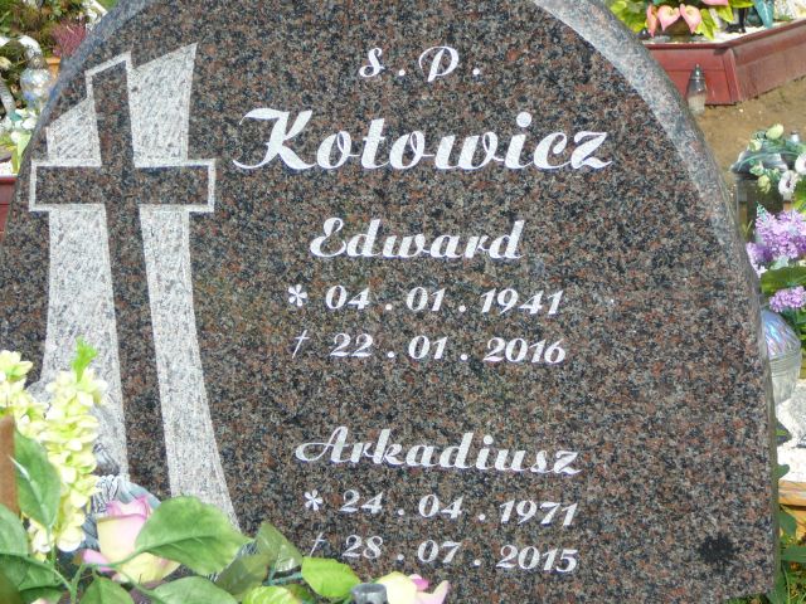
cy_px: 302
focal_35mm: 82
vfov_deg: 18.0
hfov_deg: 23.8
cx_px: 403
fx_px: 1909
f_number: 3.8
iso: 80
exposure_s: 1/400
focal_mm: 12.2
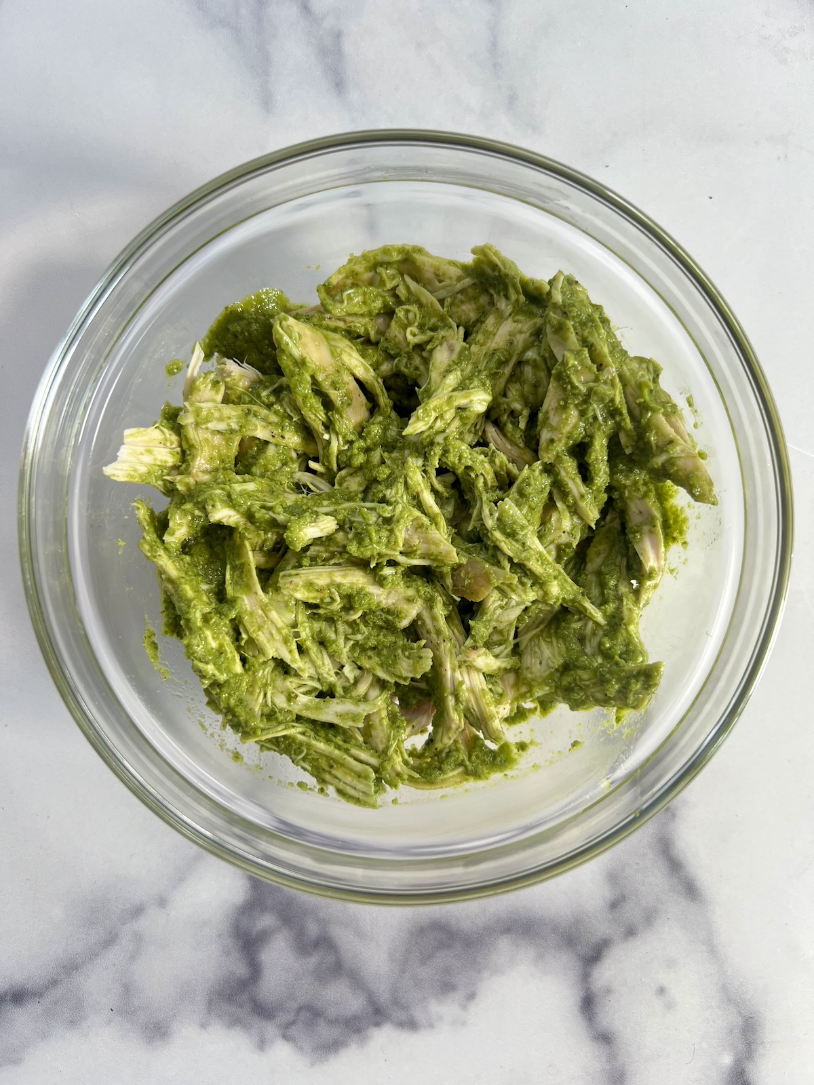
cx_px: 407
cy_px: 542
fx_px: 815
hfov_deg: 53.1
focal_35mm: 26
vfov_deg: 67.3
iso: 64
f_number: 1.5
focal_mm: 5.7
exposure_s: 1/121
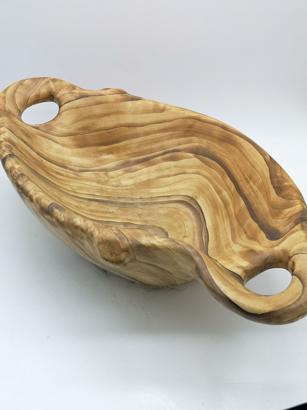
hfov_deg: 38.7
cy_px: 205
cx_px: 154
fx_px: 438
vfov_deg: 50.1
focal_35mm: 37
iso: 50
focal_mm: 3.95
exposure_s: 1/205
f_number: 1.8
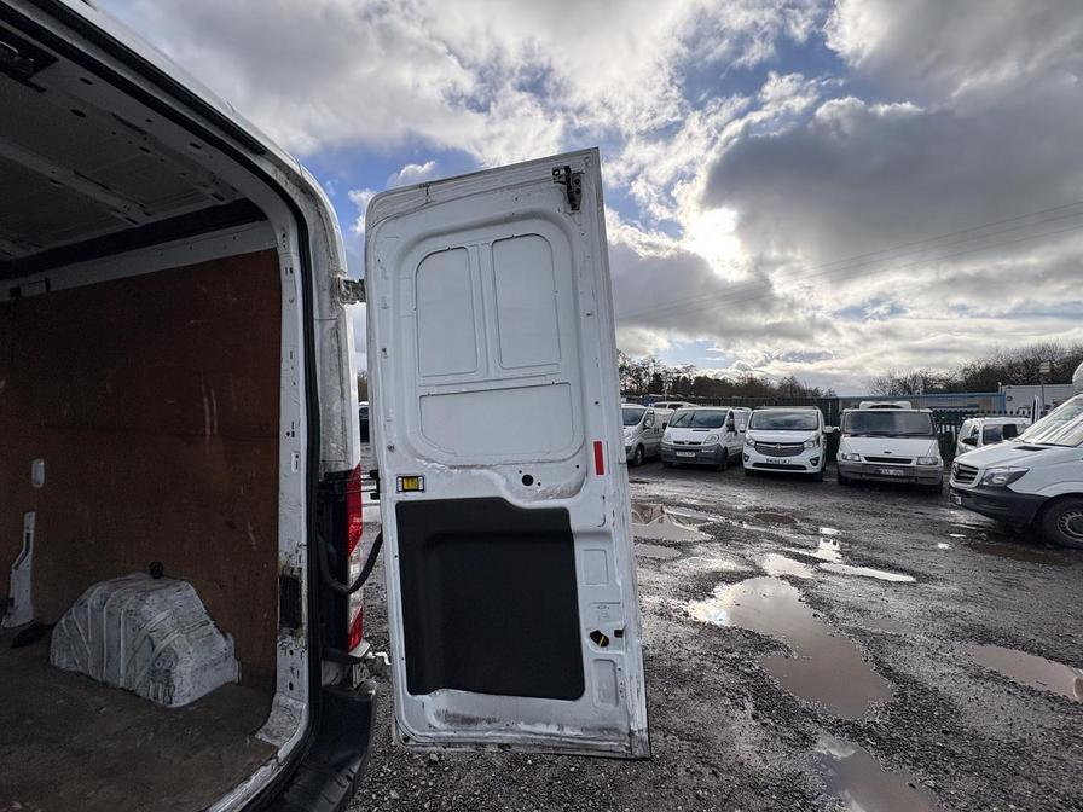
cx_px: 542
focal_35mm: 14
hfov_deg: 102.1
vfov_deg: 85.7
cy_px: 406
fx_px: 438
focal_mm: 2.22
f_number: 2.2
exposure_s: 1/1299
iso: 50
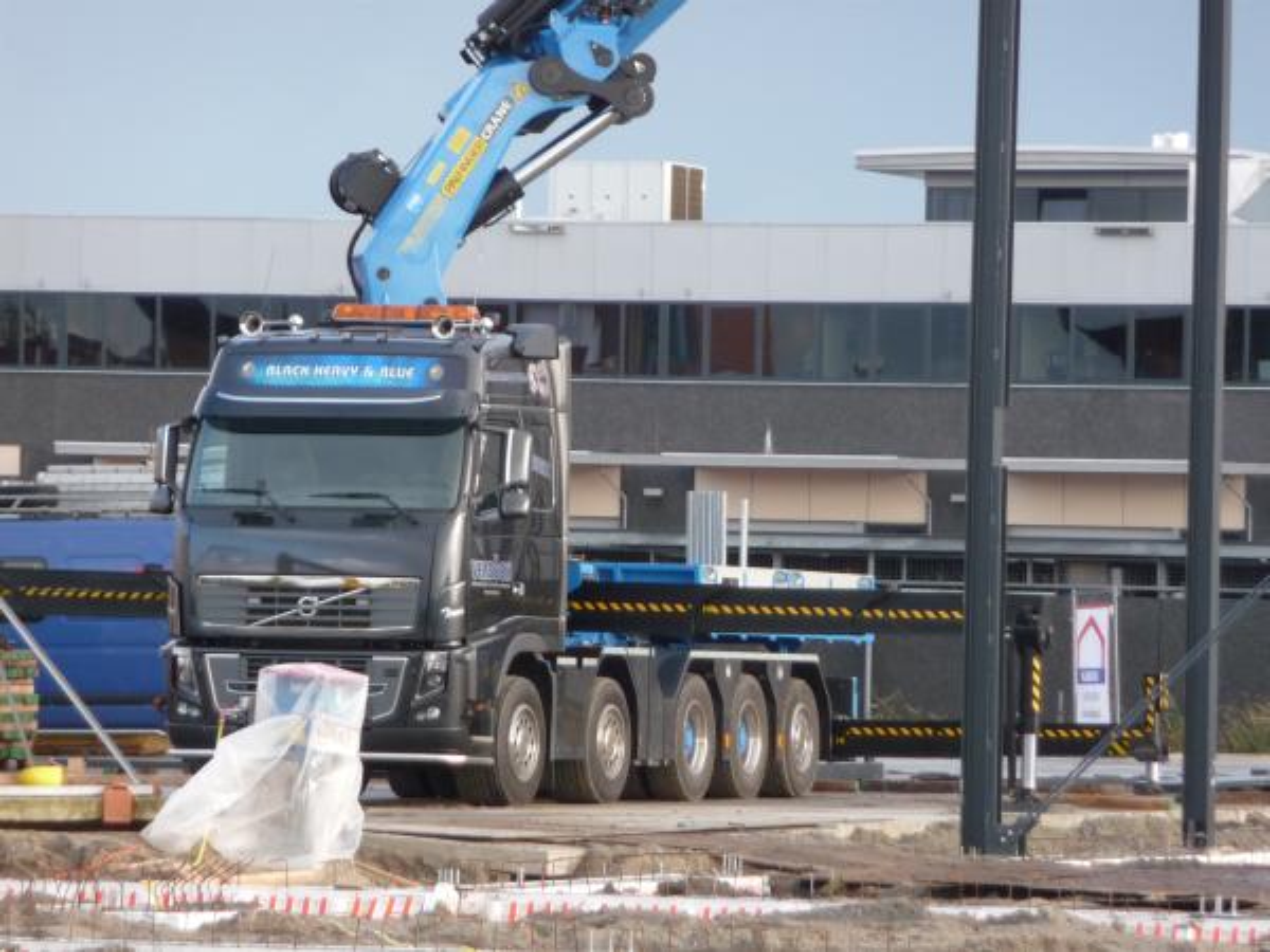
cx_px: 635
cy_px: 476
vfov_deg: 5.3
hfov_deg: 7.1
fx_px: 10273
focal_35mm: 280
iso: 200
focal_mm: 47
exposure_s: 1/125
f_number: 4.9
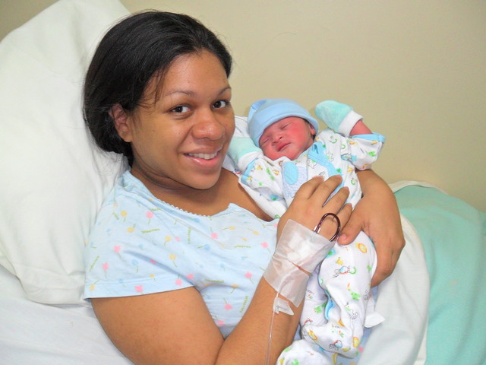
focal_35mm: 27
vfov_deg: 51.4
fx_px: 379
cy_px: 182
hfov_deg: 65.3
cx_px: 243
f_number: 3.5
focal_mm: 4.9
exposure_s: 1/15
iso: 200
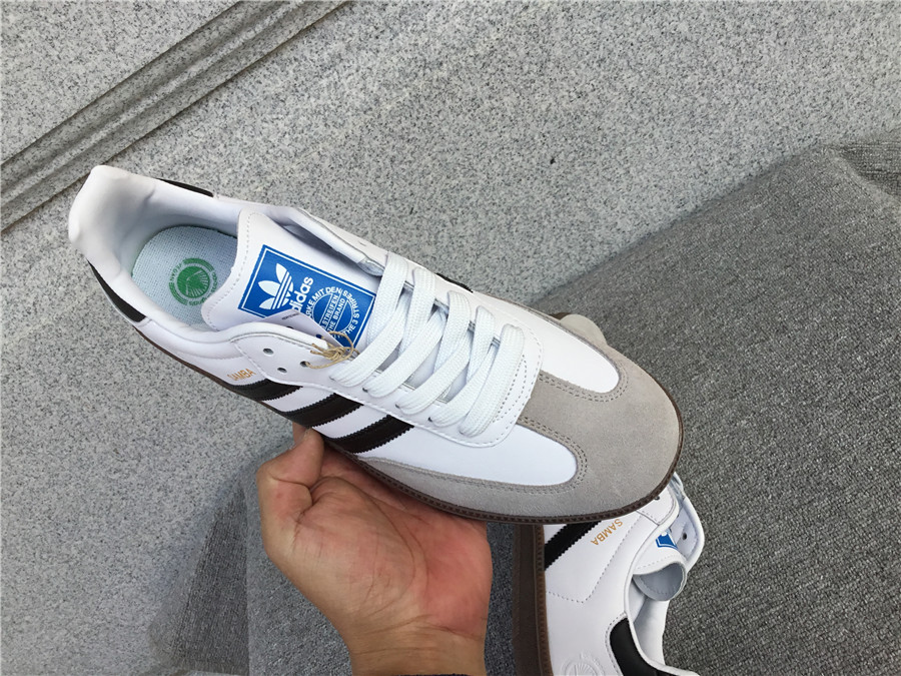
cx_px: 450
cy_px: 338
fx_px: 807
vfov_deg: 45.4
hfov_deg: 58.4
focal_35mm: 31
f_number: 2.4
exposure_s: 1/657
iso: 25
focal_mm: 3.3
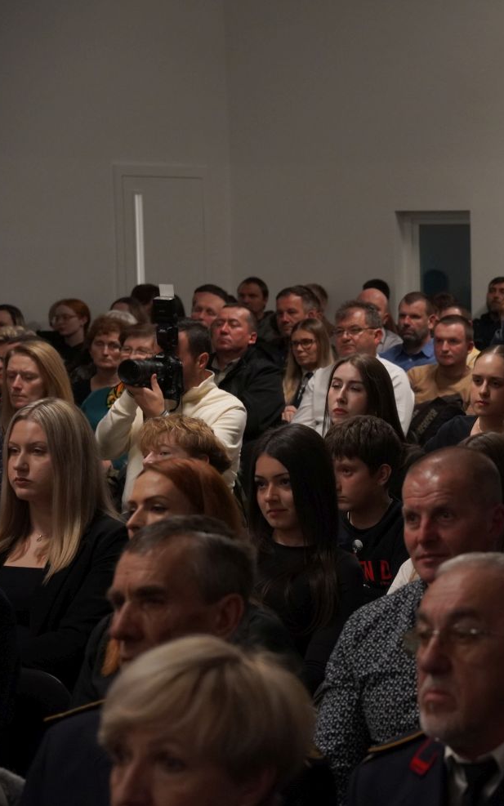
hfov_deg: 11.2
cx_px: 557
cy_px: 403
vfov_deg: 18.1
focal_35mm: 115
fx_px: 2527
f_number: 4
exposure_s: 1/160
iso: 1600
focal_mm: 50
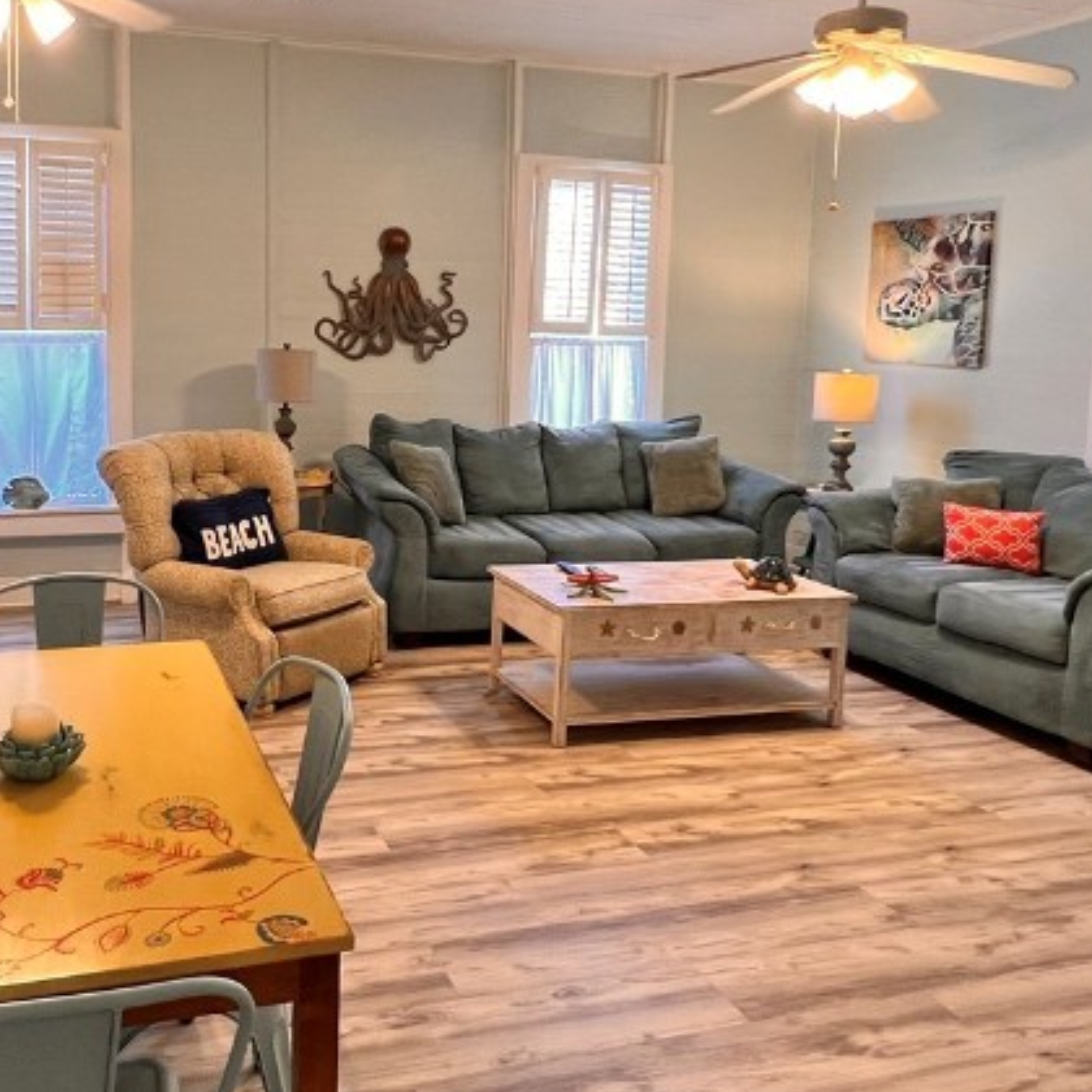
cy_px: 421
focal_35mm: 28
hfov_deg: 55.6
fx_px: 999
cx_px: 333
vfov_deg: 56.7
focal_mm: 1.57
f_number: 1.8
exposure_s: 1/60
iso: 125
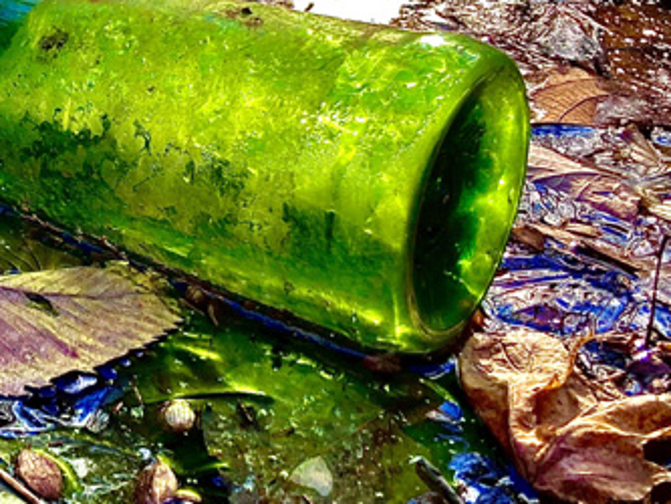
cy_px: 187
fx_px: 1280
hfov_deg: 28.1
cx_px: 44
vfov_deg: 22.2
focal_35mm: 66
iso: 25
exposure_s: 1/122
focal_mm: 3.99
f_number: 1.8
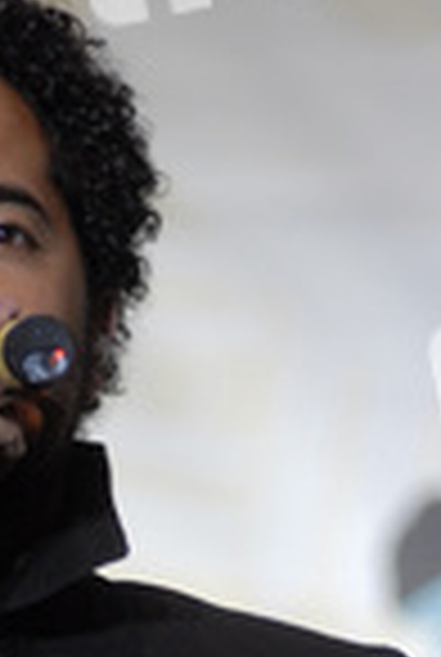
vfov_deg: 2.5
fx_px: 15069
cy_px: 594
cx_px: -104
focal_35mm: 824
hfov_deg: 1.7
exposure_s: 1/80
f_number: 5.6
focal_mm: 200
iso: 800
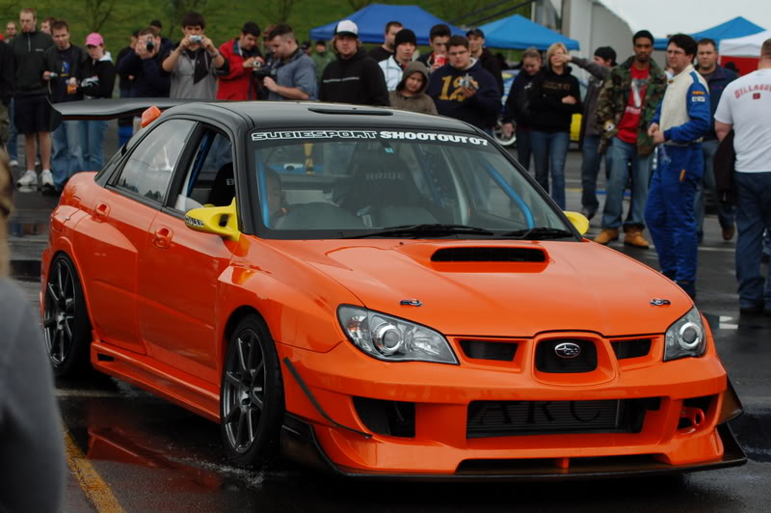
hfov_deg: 19.5
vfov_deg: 13.0
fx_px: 2247
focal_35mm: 105
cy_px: 256
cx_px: 386
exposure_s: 1/500
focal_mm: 70
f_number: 5.6
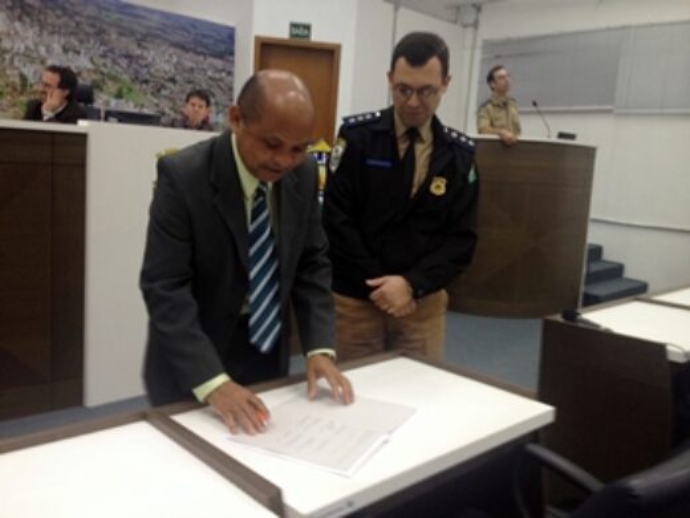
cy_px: 259
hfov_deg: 52.6
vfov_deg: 40.7
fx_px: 698
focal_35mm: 35
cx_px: 345
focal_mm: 4.28
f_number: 2.4
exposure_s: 1/20
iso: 125
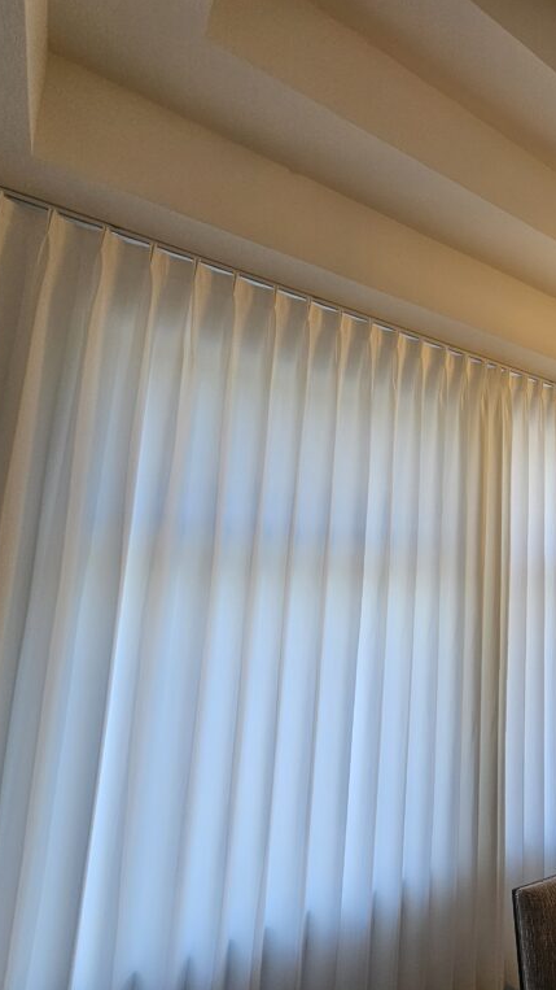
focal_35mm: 19
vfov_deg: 89.6
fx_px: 498
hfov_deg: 51.4
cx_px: 502
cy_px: 493
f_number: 2.2
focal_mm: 2.2
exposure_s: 1/120
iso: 80
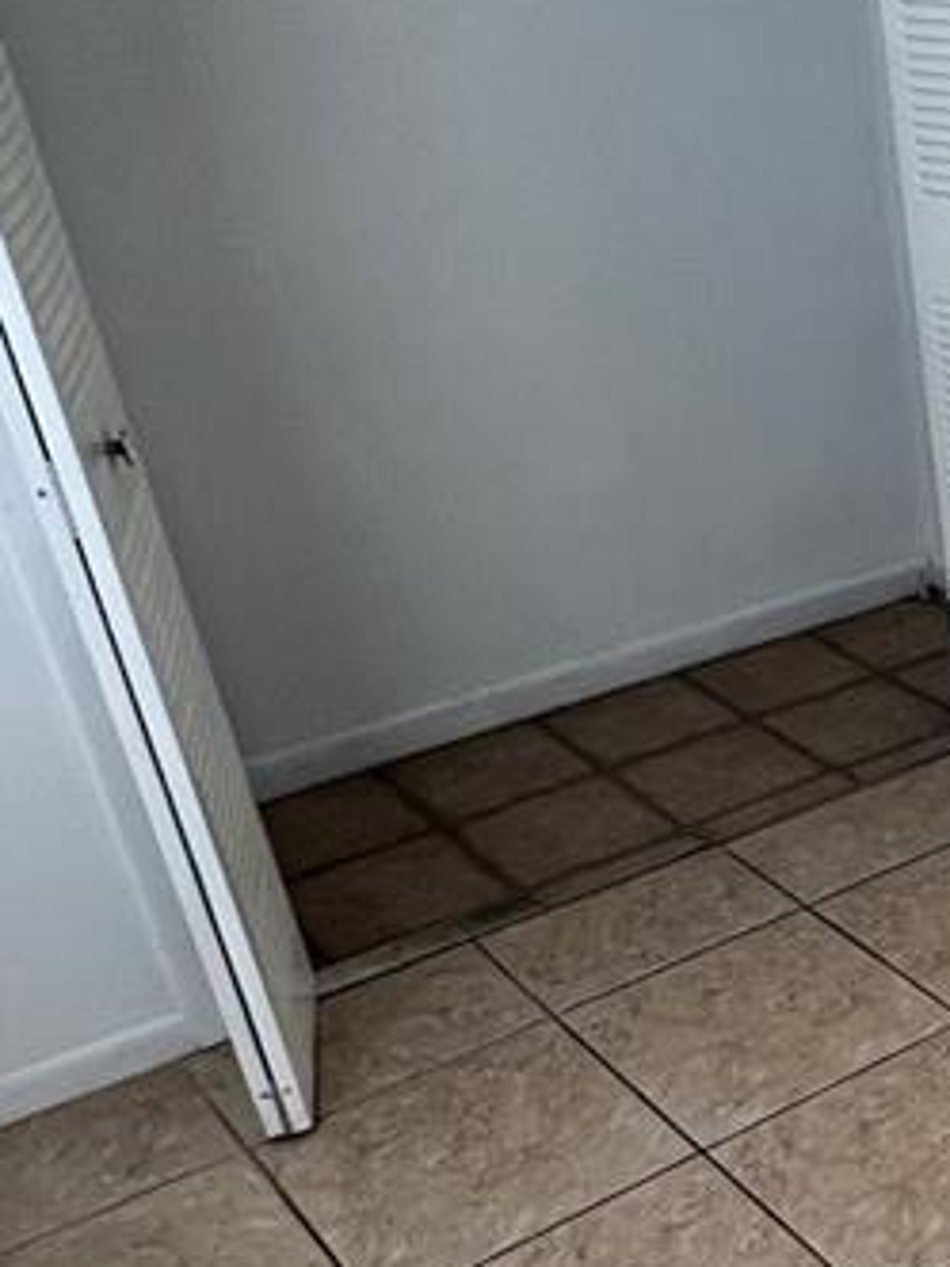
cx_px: 1320
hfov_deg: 25.4
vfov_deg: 39.9
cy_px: 859
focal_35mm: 47
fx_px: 1720
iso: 250
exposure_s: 1/99
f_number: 1.8
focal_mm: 1.57
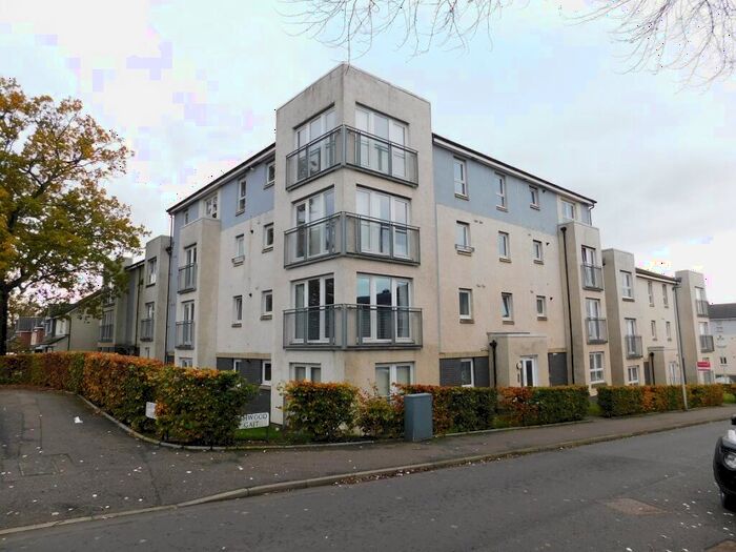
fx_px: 489
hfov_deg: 73.9
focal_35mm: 23
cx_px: 368
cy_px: 276
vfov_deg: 58.9
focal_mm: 4
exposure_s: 1/250
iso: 125
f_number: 3
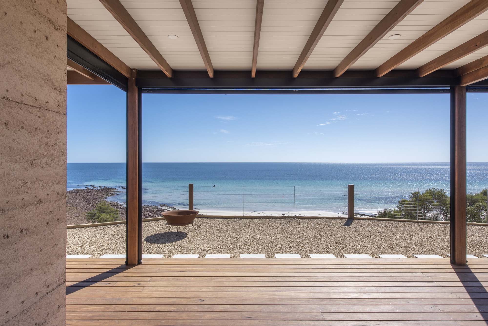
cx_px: 244
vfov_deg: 62.0
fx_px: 271
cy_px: 163
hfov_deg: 84.0
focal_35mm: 20
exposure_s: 1/200
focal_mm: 20
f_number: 11
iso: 64
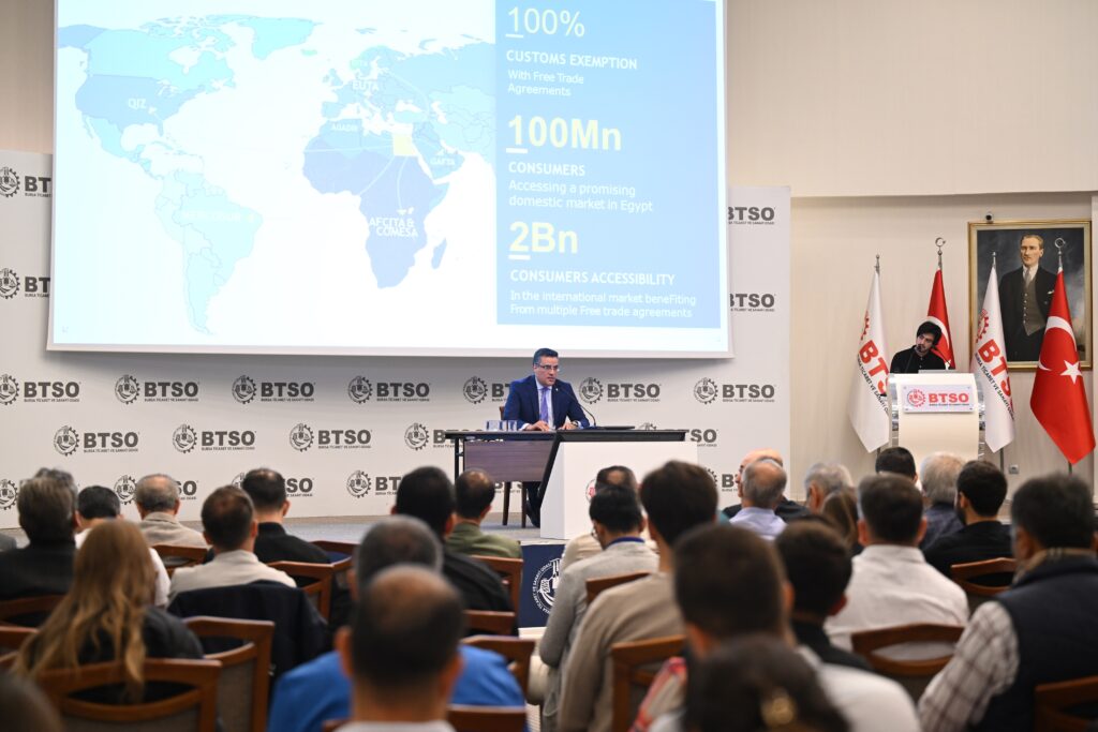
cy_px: 366
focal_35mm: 70
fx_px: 2135
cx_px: 549
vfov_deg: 19.5
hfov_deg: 28.8
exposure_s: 1/100
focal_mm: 70
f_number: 3.2
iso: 1600
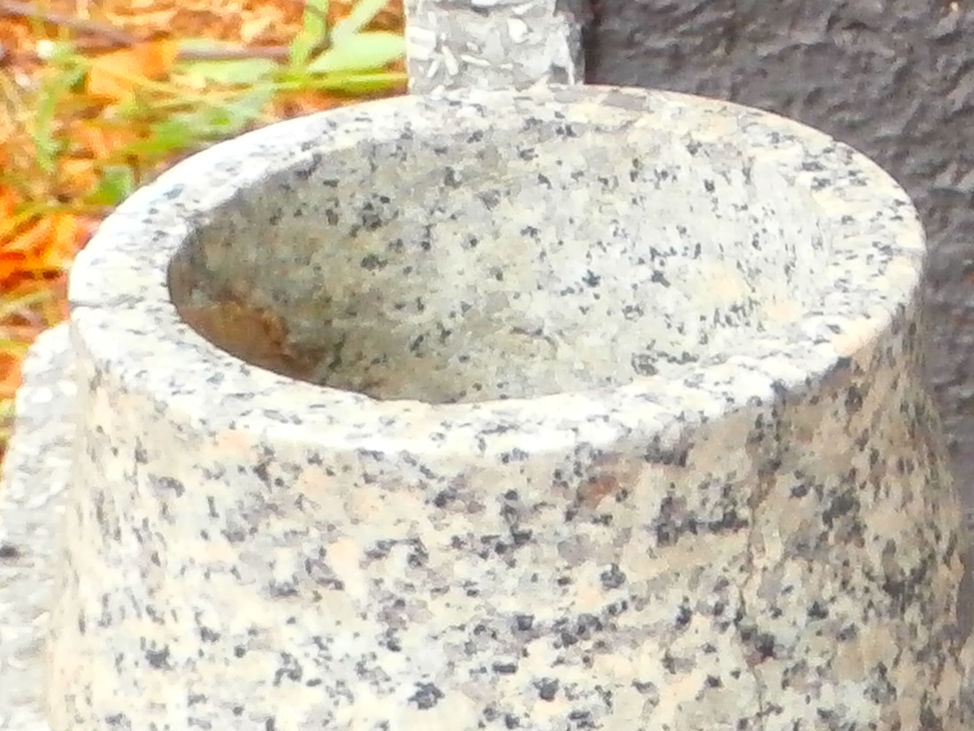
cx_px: 1946
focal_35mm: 360
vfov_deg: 4.1
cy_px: -535
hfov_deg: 5.4
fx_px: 10131
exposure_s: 1/40
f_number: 5
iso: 200
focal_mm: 15.16
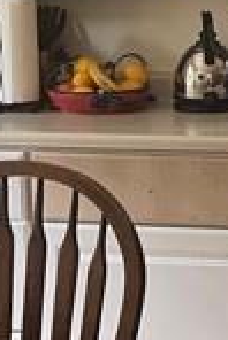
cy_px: 119
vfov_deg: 17.4
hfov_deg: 10.6
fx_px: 1109
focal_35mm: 117
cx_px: 484
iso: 200
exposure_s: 1/60
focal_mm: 5.1
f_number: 1.6
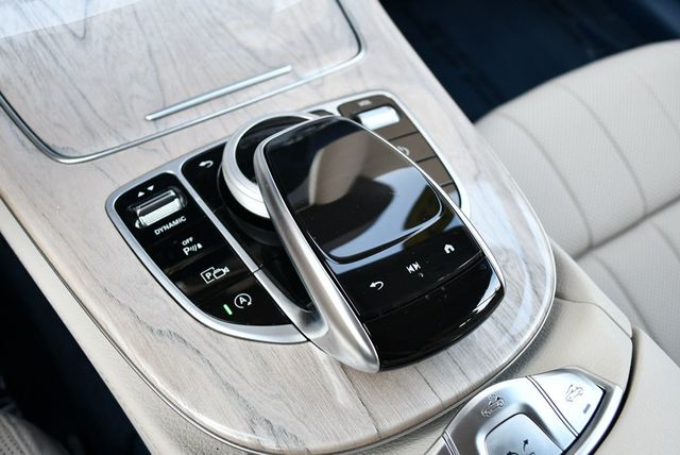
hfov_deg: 53.1
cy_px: 228
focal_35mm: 36
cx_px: 340
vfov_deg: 36.9
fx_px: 681
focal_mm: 18
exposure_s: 1/250
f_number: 3.5
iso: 720
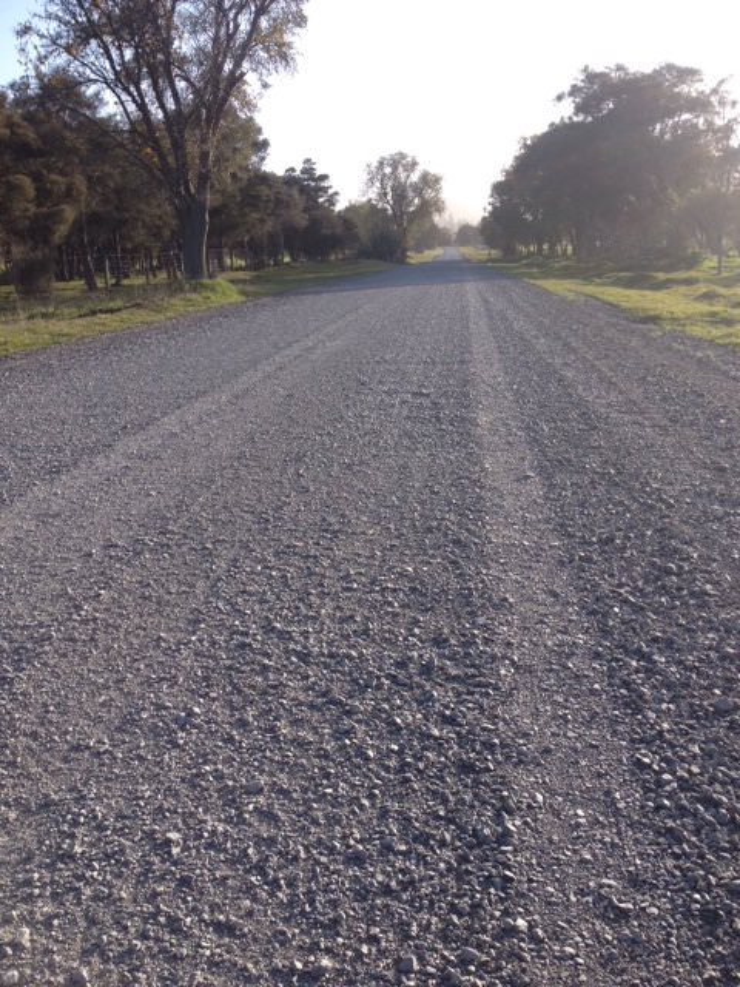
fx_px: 998
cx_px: 370
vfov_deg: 52.6
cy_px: 494
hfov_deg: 40.7
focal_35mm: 35
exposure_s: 1/613
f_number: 2.4
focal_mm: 4.28
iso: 50
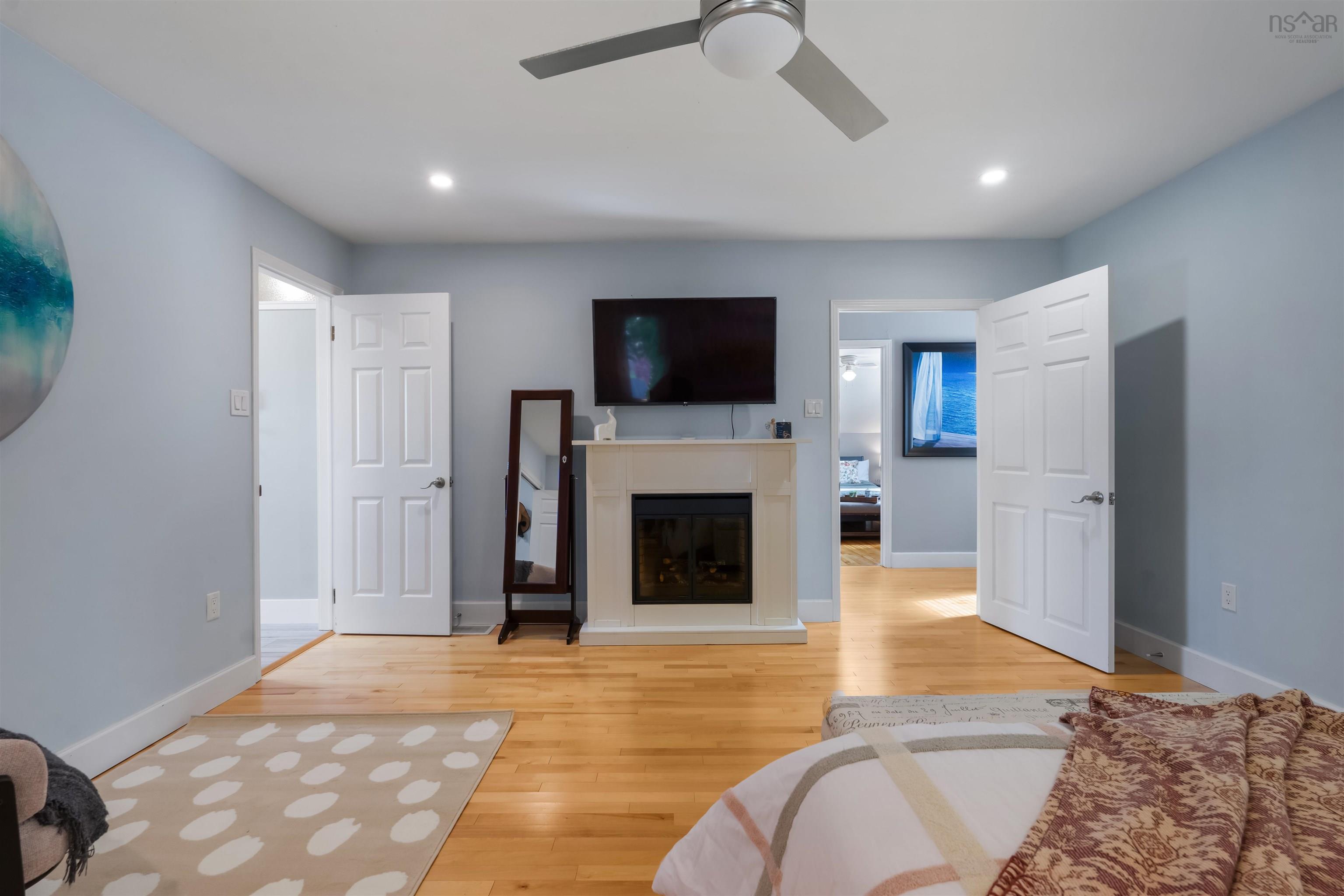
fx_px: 597
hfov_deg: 96.7
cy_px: 448
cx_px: 672
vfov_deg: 73.7
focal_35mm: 16
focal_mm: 16
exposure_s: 1/3
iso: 250
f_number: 8
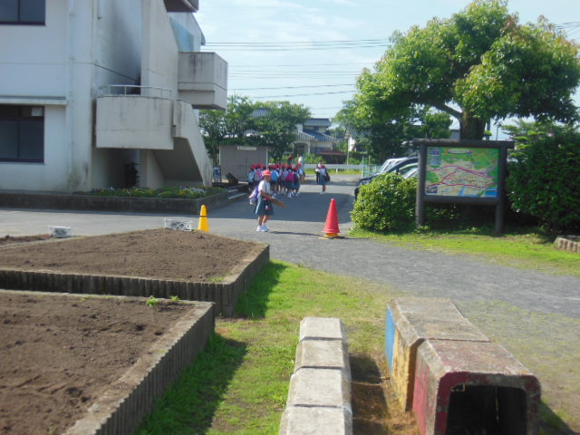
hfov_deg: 42.1
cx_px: 290
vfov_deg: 32.2
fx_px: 754
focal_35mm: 45
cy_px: 218
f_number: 4.4
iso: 125
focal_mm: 8
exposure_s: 1/500
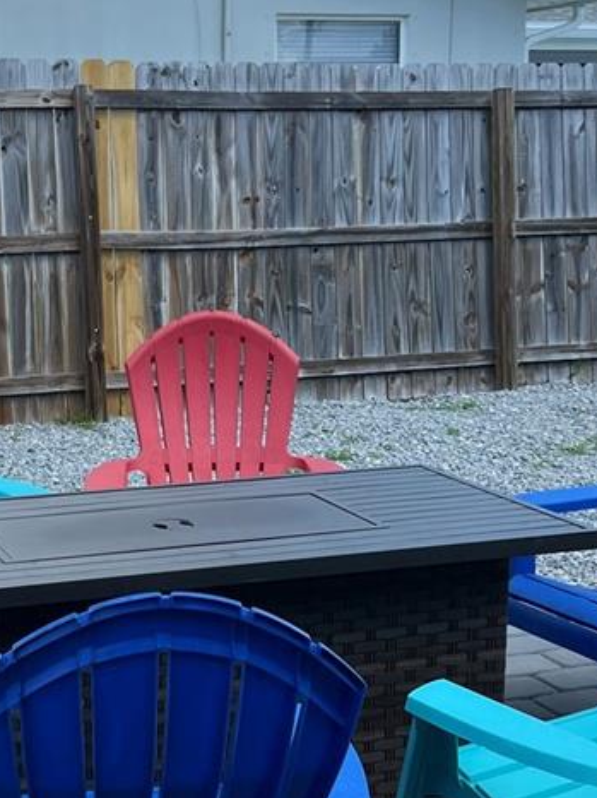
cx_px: 106
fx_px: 1542
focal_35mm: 67
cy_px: 503
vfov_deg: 28.9
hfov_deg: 21.6
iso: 50
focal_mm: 5.7
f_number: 1.5
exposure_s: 1/1869
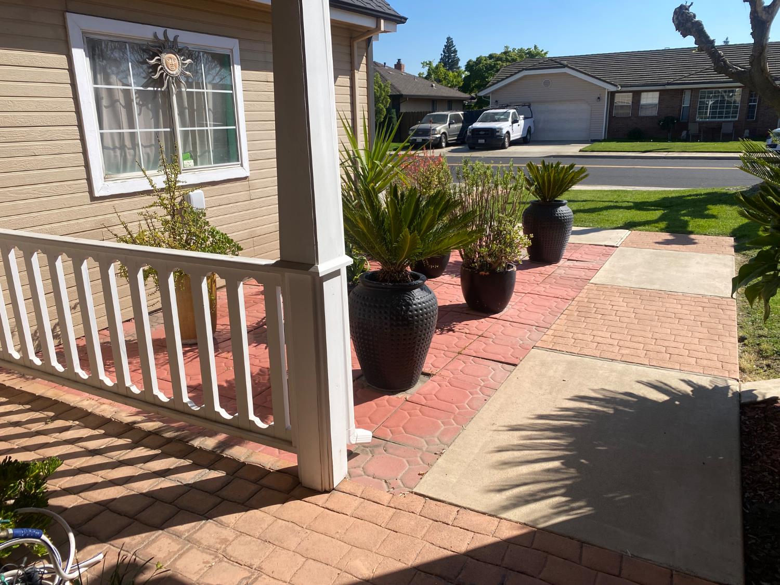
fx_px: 586
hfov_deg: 67.3
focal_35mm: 26
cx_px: 390
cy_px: 292
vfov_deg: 53.1
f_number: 1.8
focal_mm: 4.25
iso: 32
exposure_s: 1/3846
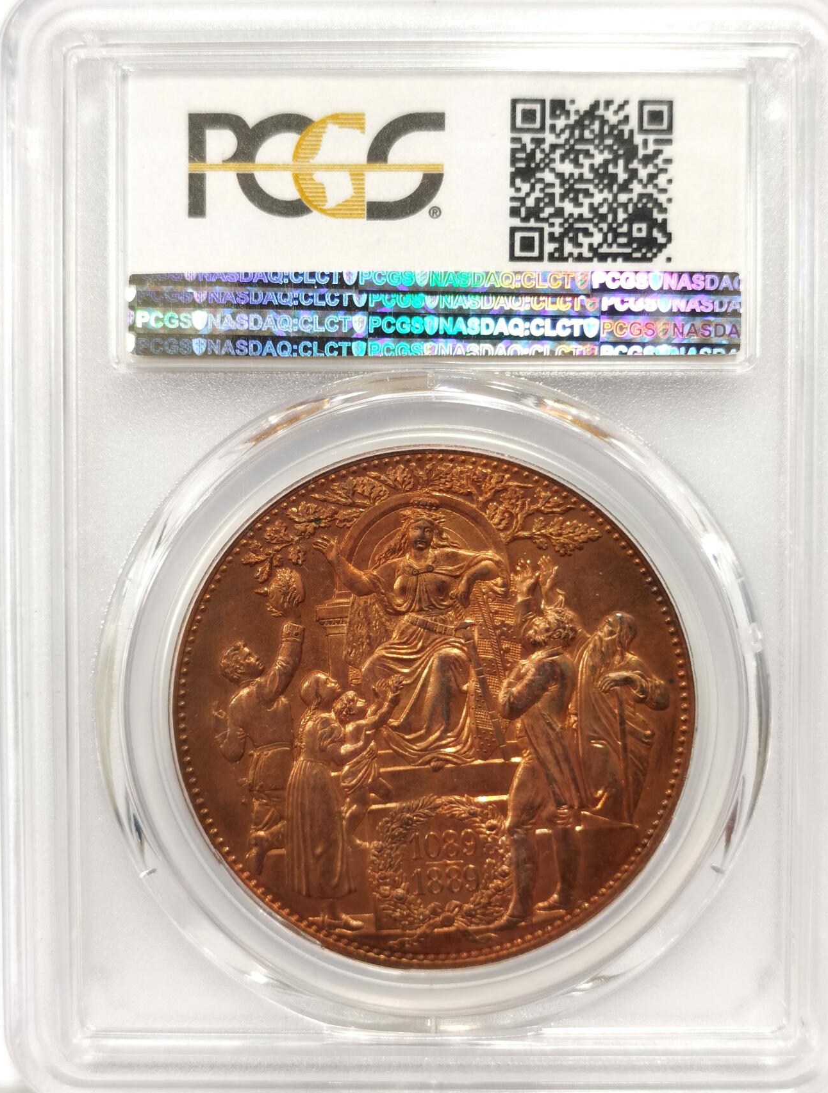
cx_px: 431
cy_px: 546
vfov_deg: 33.7
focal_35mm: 57
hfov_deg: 25.8
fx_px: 1806
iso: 160
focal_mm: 5.56
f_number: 16
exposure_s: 1/100
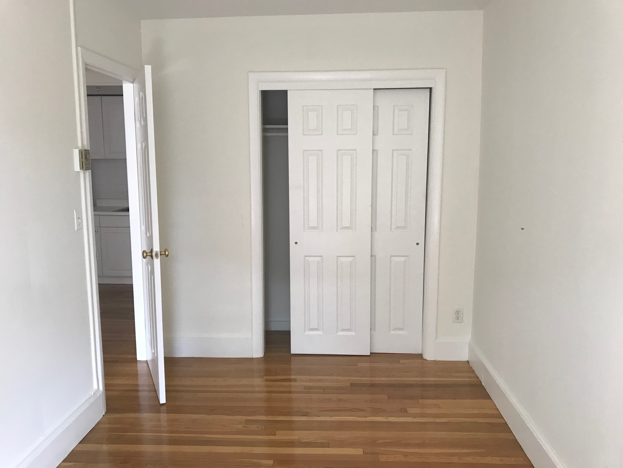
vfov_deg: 49.7
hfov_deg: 63.4
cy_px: 234
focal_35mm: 28
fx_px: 504
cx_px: 312
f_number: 1.8
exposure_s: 1/30
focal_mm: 3.99
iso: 25
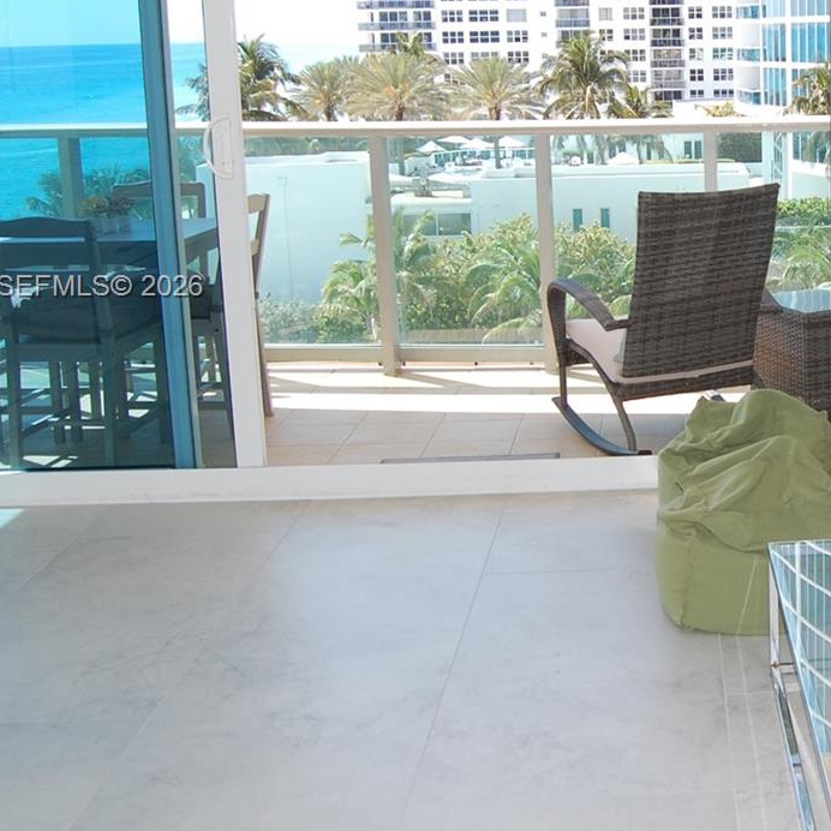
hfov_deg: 30.4
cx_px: 790
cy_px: 289
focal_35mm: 53
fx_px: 1439
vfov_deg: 32.0
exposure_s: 1/500
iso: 360
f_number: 5.6
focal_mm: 18
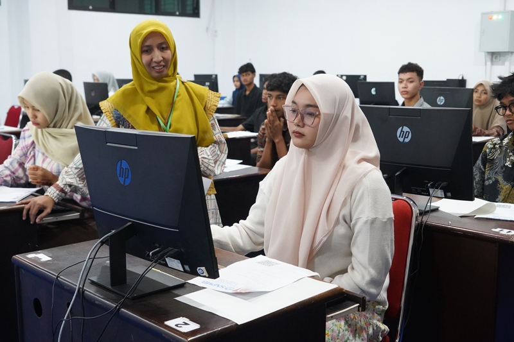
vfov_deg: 30.5
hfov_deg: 44.5
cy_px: 171
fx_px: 628
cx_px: 257
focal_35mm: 44
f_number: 6.3
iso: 10000
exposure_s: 1/100
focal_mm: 44
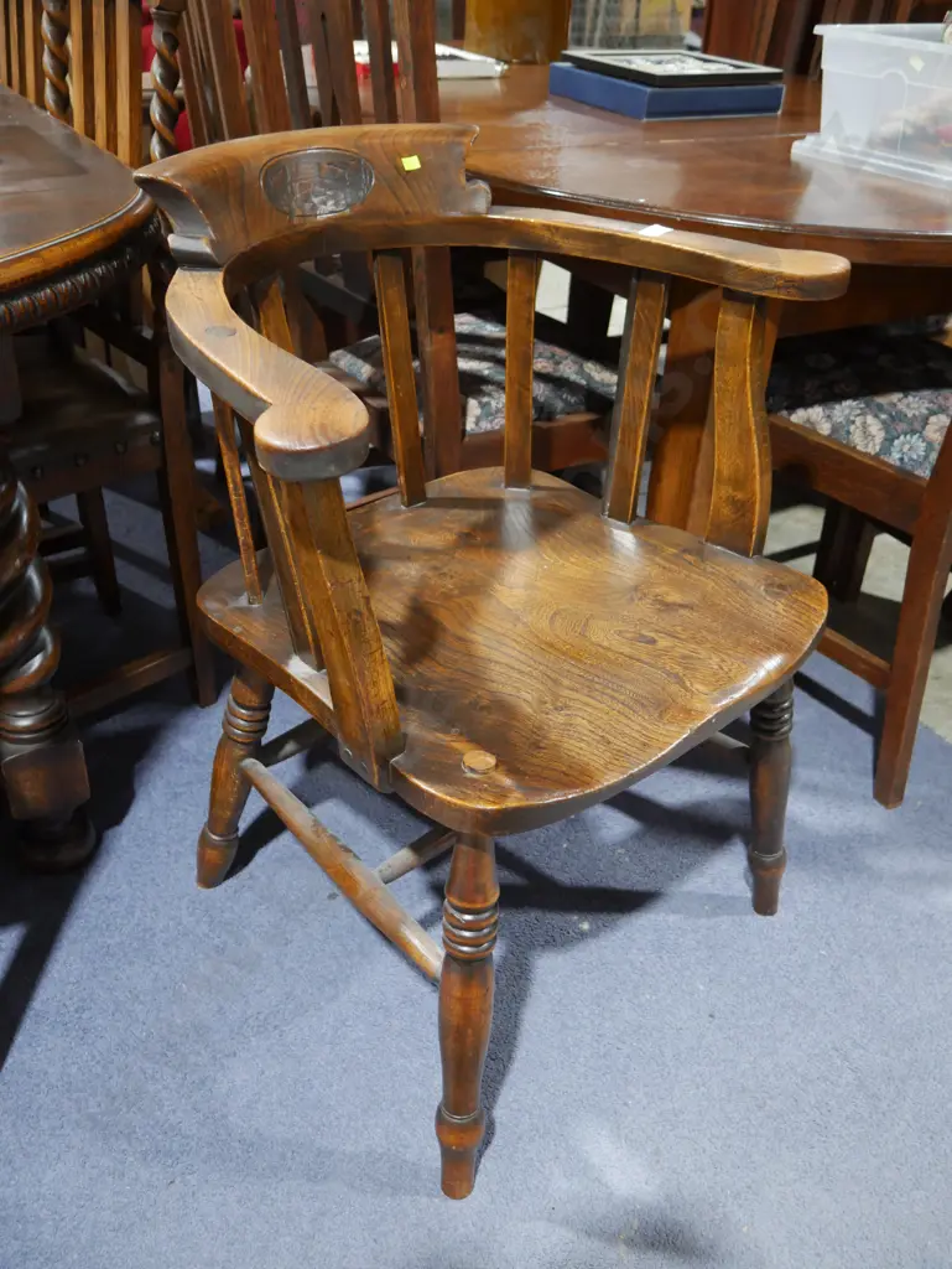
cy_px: 634
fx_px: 1172
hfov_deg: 44.2
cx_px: 476
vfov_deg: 56.8
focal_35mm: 32
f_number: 3.6
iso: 1250
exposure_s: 1/60
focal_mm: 16
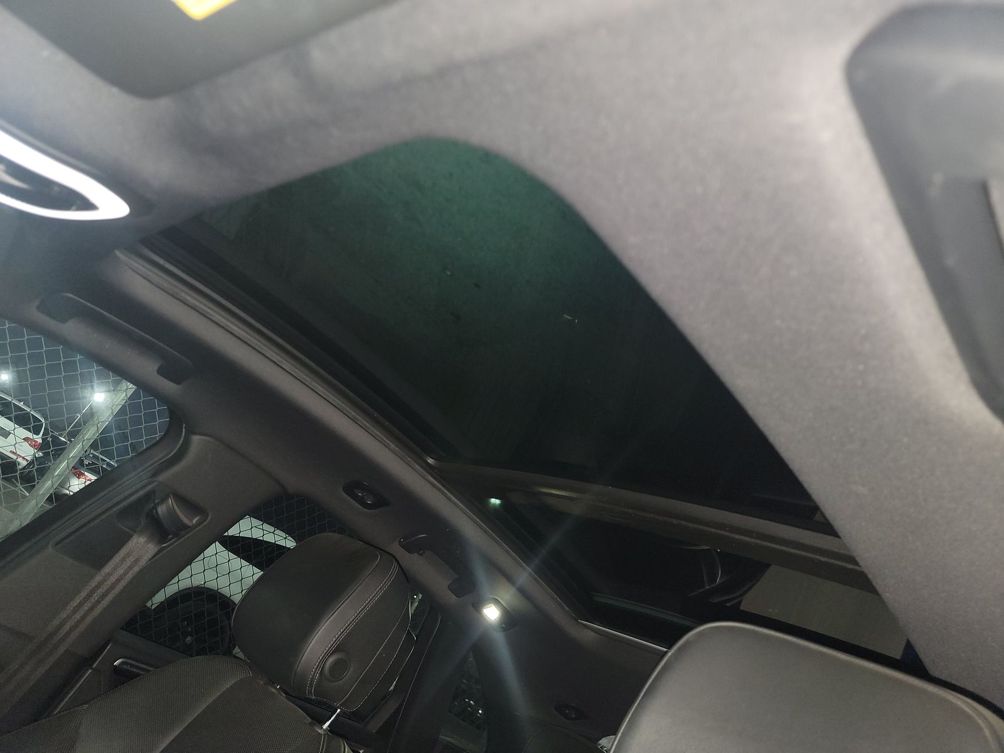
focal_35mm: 24
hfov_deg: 71.6
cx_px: 502
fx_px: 696
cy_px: 376
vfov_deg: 56.8
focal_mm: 6.7
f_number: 1.8
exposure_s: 1/16
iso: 360
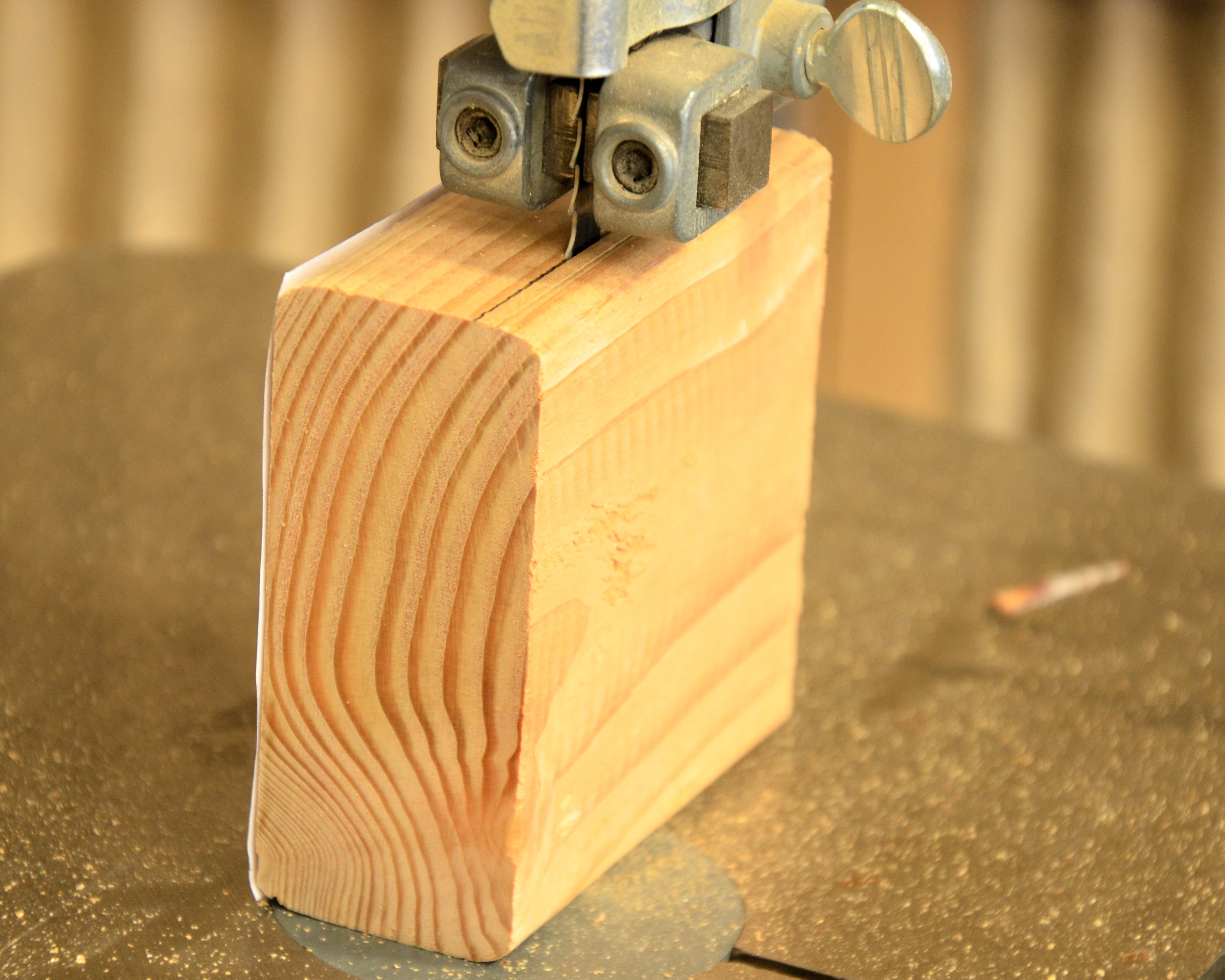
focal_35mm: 192
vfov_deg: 8.1
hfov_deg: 10.1
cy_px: 524
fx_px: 6947
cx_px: 477
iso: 1000
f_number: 5.6
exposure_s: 1/15
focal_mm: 105
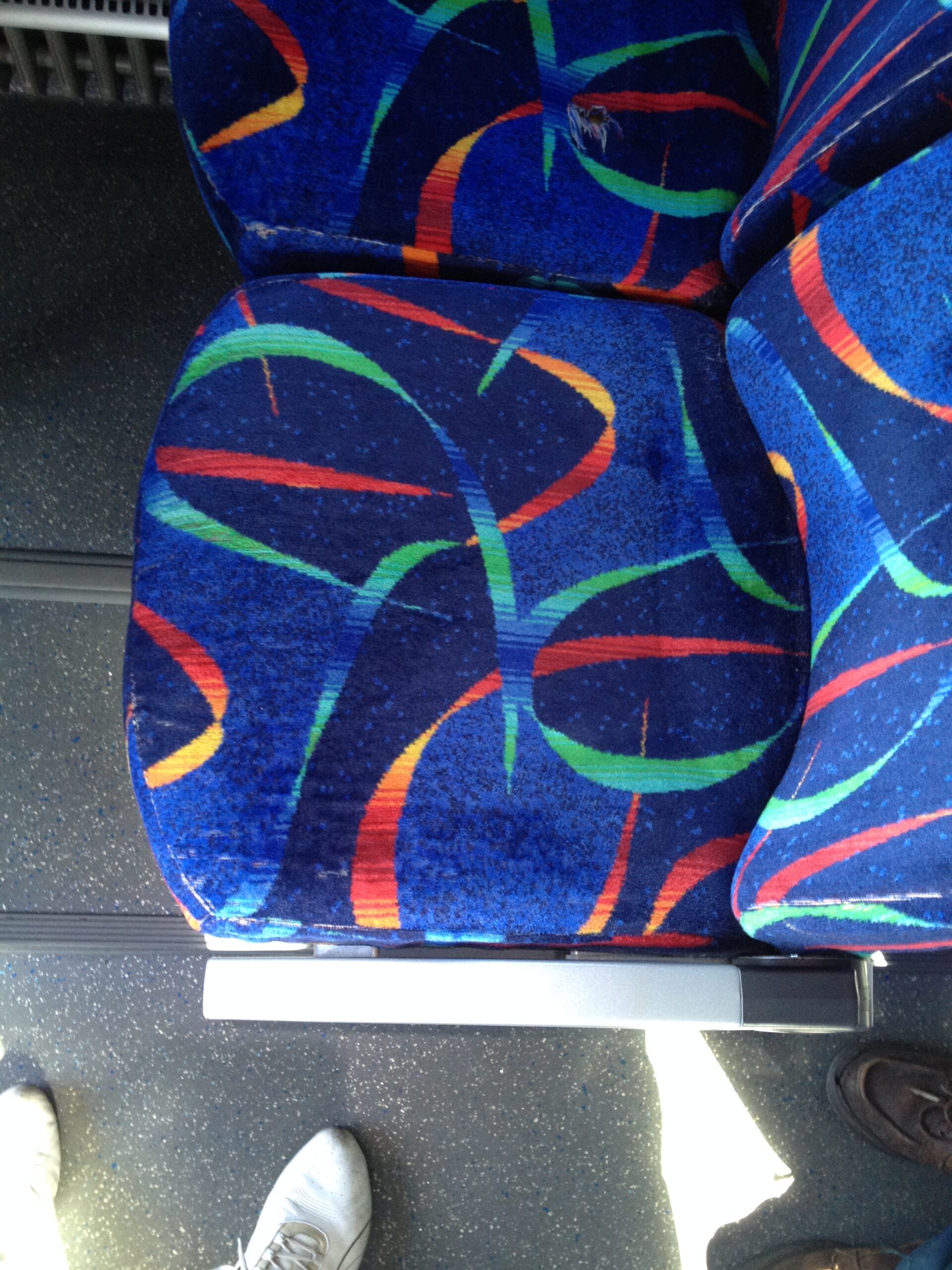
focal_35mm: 35
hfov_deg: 40.7
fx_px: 1283
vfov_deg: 52.6
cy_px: 635
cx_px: 476
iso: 125
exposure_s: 1/20
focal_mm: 4.28
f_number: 2.4
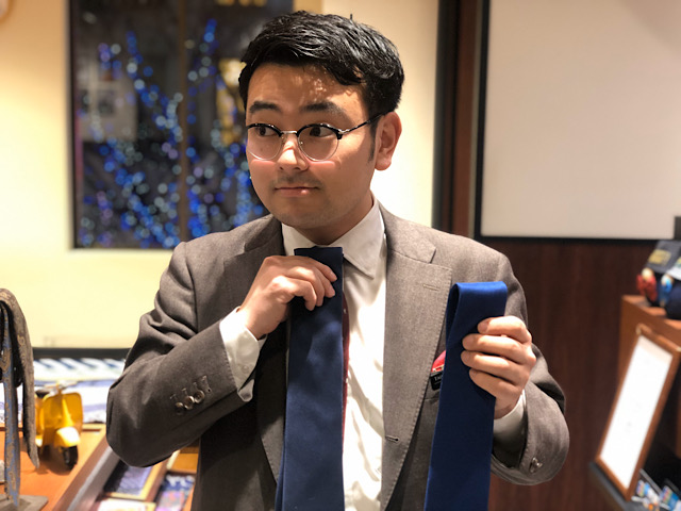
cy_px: 256
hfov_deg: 36.8
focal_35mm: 52
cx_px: 340
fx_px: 1023
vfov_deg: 28.0
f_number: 2.4
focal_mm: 6
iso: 125
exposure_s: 1/33
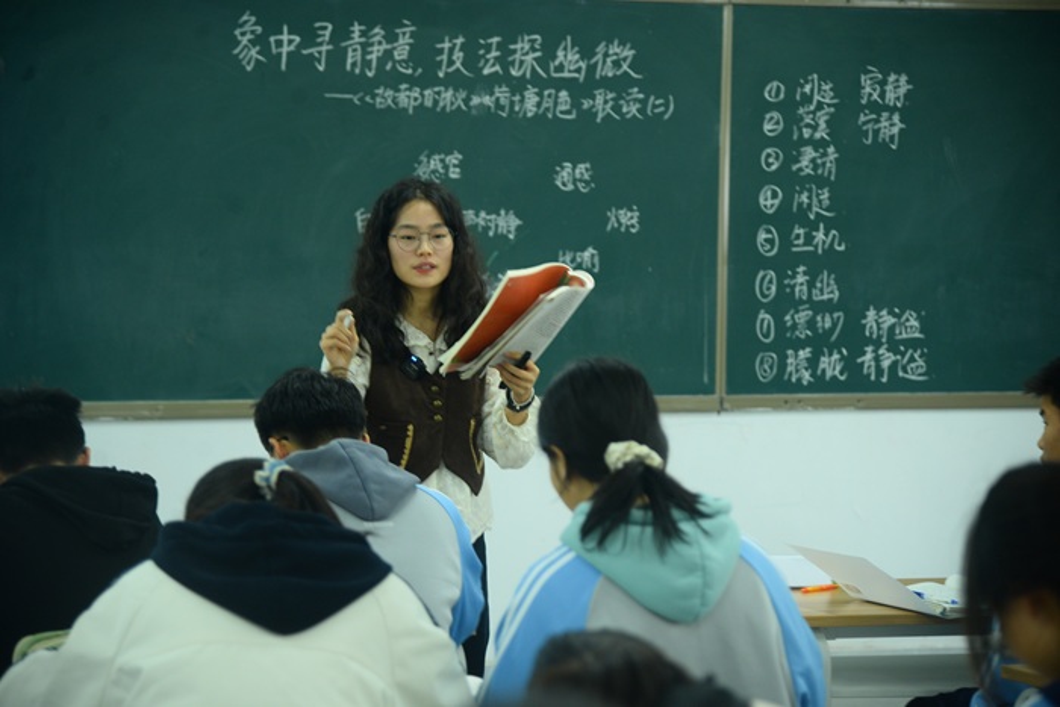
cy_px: 354
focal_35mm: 100
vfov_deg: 13.7
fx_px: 2945
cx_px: 530
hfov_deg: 20.4
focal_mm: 100
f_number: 4
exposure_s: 1/60
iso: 1000
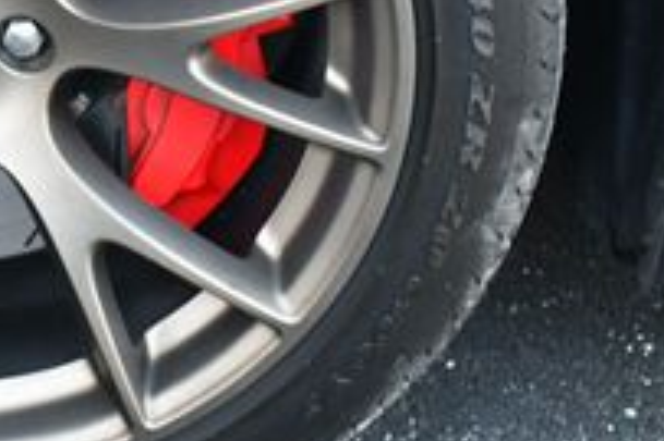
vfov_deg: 9.8
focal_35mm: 139
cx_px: -134
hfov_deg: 14.3
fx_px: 2562
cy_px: -39
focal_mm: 22
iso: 800
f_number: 3.8
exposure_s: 1/160
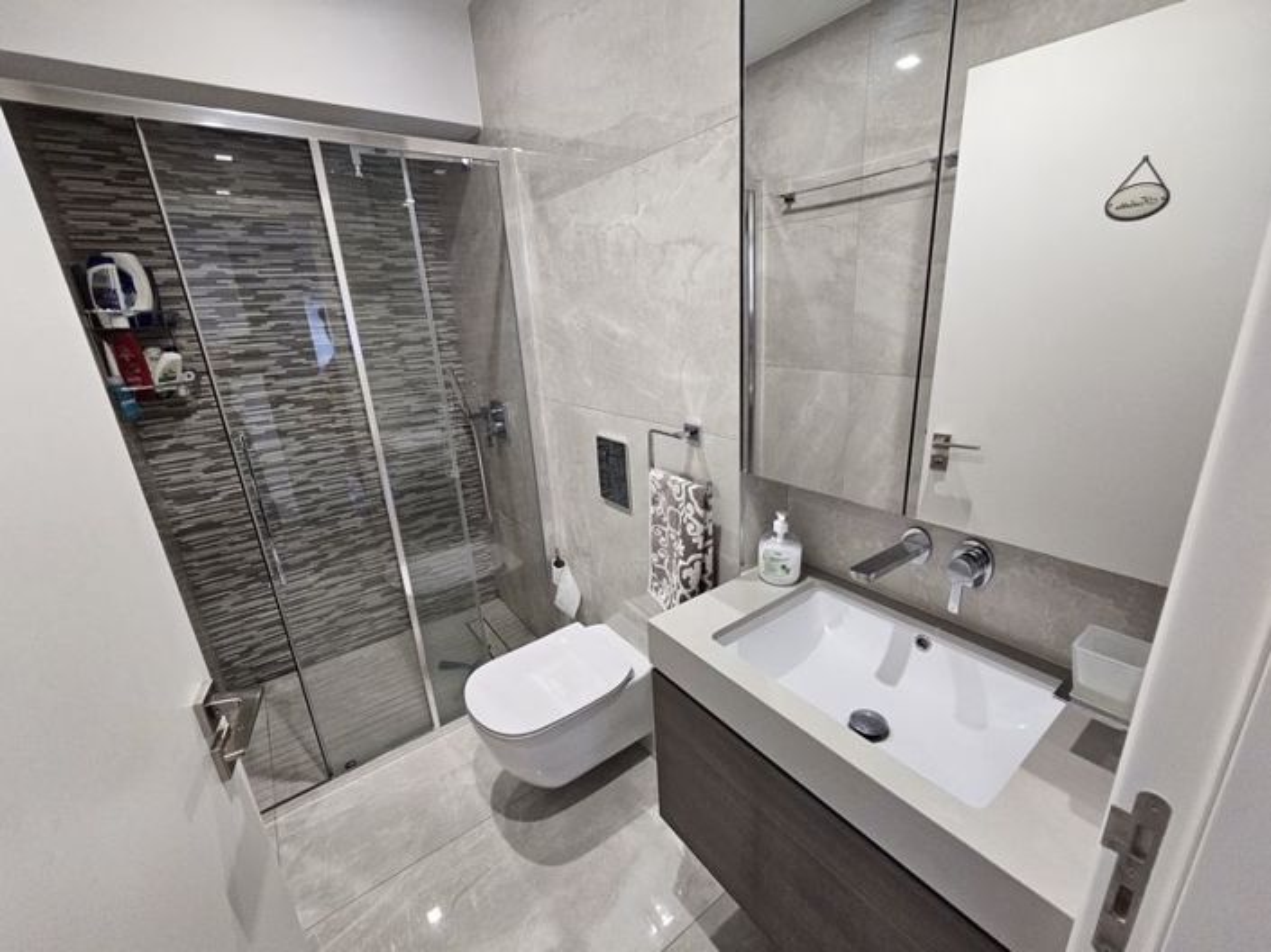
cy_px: 476
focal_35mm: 13
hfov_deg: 106.2
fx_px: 477
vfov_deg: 89.9
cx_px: 636
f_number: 2.2
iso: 400
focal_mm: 2.2
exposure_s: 1/100
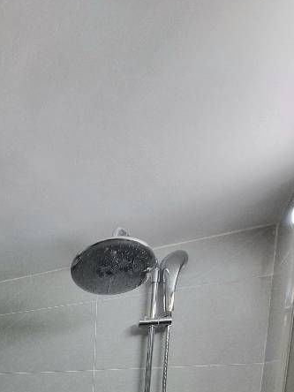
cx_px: -16
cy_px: 441
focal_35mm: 30
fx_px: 340
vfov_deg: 44.2
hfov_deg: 39.7
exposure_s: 1/50
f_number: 2.2
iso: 50
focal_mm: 1.74
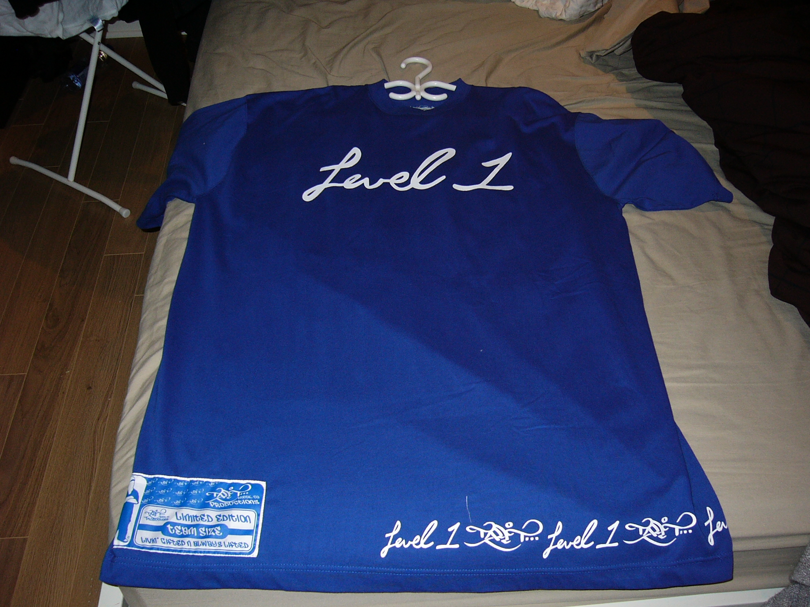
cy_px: 304
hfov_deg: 52.6
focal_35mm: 35
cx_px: 405
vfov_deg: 40.7
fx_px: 819
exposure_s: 1/60
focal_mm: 5.8
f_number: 2.8
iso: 100
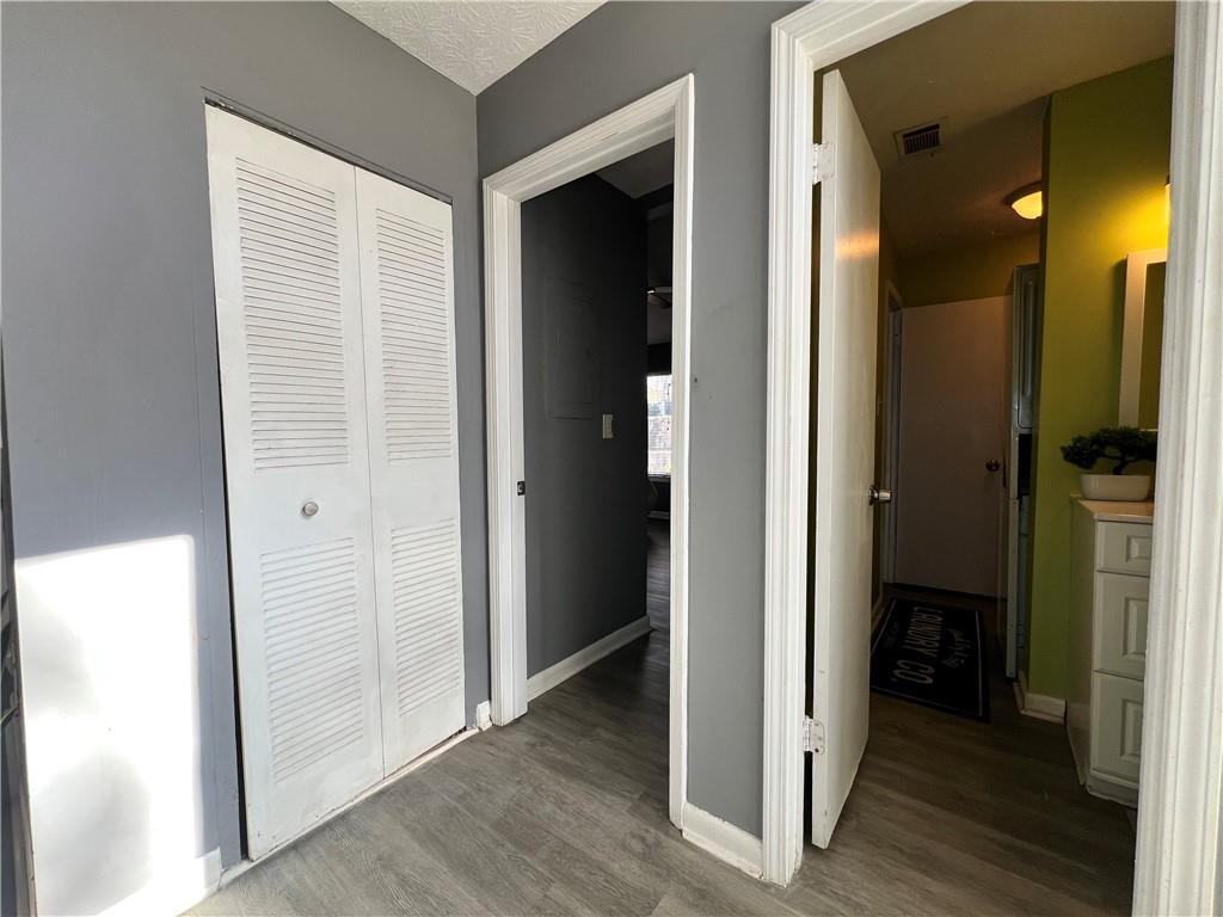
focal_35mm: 13
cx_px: 612
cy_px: 458
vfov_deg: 89.9
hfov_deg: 106.2
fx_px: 459
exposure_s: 1/99
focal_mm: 1.57
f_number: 1.8
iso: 64
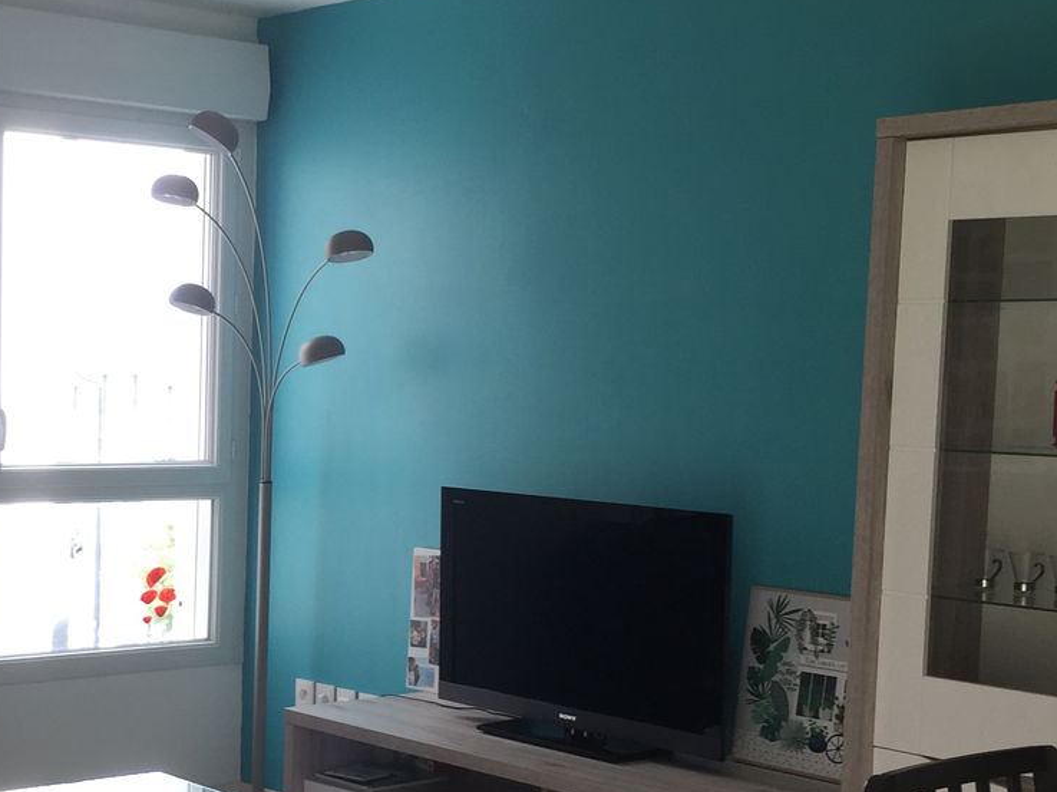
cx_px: 255
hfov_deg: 30.2
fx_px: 1923
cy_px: 544
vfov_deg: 23.1
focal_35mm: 63
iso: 32
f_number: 2.2
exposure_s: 1/50
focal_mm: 4.15
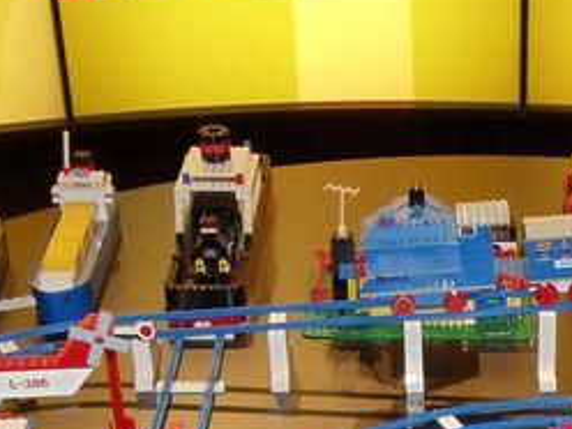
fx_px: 2346
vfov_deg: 10.1
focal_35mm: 142
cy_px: 676
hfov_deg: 13.7
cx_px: 581
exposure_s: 1/30
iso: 100
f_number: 3.5
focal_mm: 6
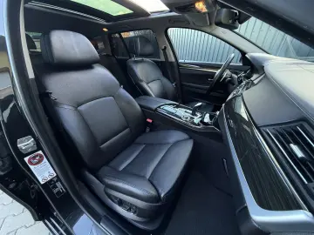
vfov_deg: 85.7
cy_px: 118
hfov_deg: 102.1
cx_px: 157
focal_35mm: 14
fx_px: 127
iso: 250
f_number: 2.2
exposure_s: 1/99
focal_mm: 2.22
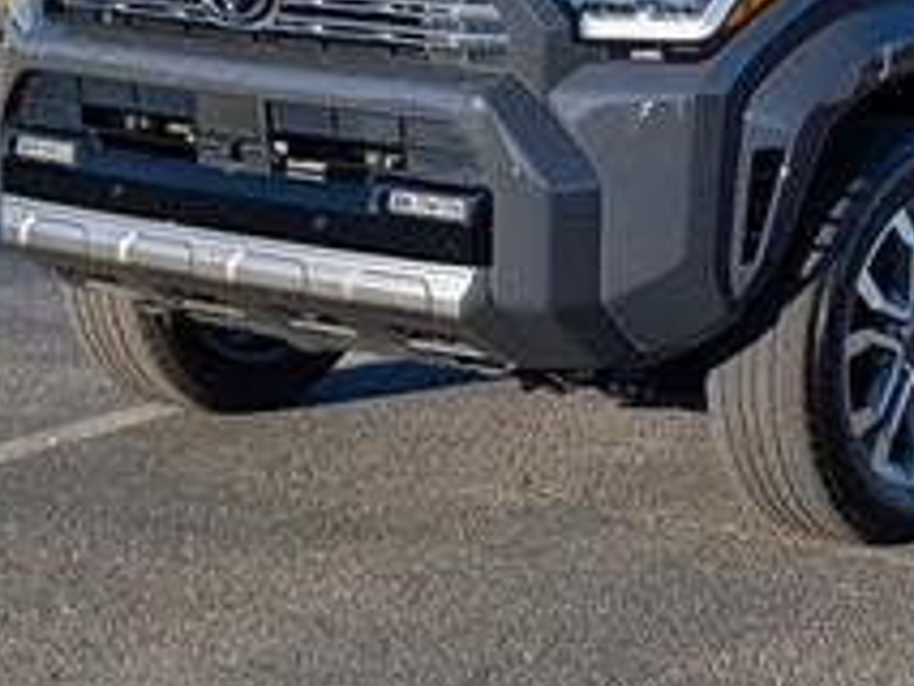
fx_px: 3065
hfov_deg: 16.7
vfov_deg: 12.6
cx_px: 820
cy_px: 13
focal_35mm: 116
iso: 20
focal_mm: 6.9
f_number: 1.68
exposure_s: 1/833
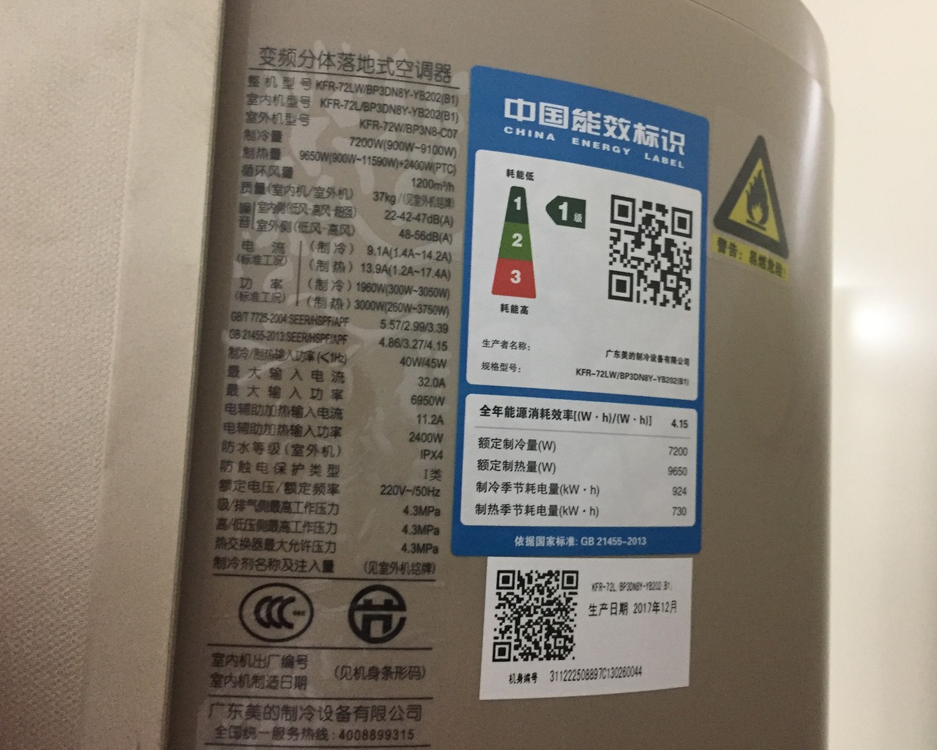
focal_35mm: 31
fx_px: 860
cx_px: 493
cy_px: 375
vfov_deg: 47.1
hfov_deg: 57.1
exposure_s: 1/17
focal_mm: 4.15
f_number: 2.2
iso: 250
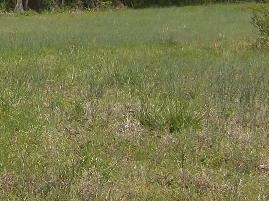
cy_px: -171
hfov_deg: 11.9
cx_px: -142
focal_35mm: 158
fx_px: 1227
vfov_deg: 9.0
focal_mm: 7
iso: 100
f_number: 3.7
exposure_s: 1/601
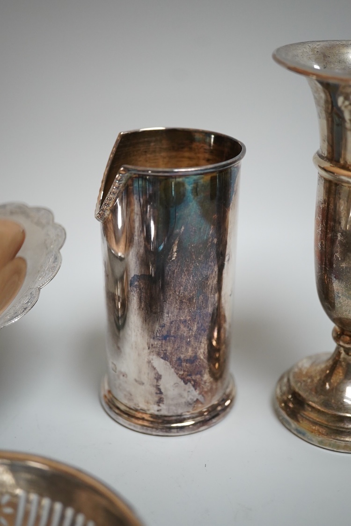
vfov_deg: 43.6
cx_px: 176
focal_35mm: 45
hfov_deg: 29.9
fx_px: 658
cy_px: 263
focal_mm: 30
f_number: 5
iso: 2500
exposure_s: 1/400
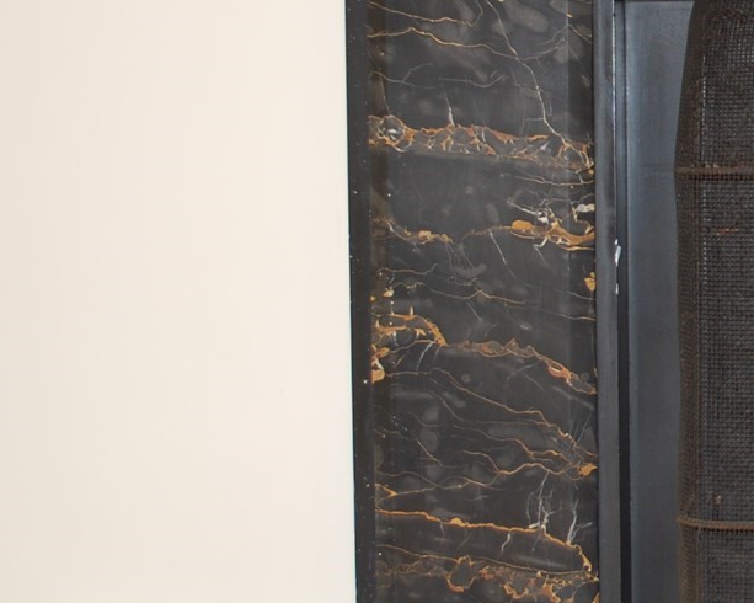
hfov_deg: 16.1
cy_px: 191
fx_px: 2521
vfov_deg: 13.6
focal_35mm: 113
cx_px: 995
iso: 200
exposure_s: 1/60
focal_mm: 24
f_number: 4.2
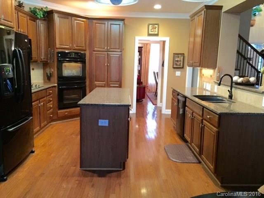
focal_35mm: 29
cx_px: 132
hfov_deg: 61.7
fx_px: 221
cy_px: 99
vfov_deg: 48.2
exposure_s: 1/17
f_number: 2.2
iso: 250
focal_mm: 4.15
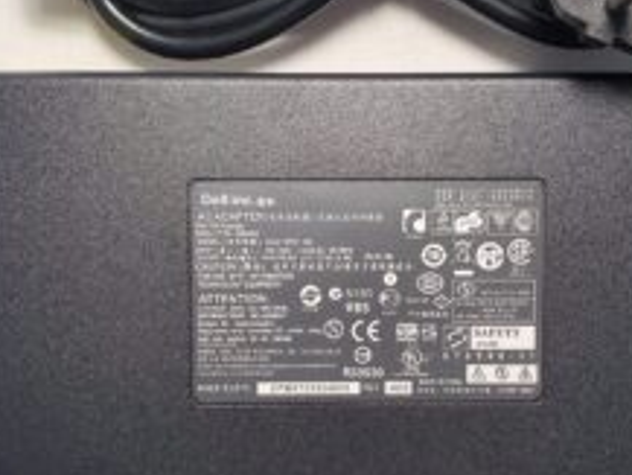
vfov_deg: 27.0
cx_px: 352
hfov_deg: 35.5
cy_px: 291
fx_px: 986
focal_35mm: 54
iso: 200
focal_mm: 4.3
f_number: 2.4
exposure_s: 1/120
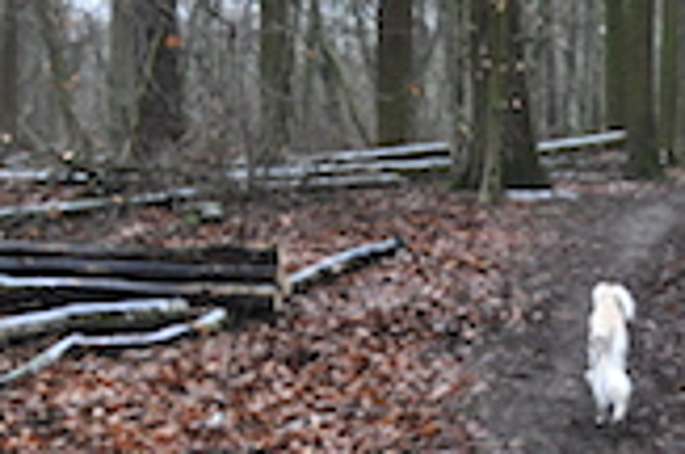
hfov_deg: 14.8
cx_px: 601
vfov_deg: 9.9
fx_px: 2621
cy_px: 319
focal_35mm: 138
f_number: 5
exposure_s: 1/400
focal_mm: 30
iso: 800
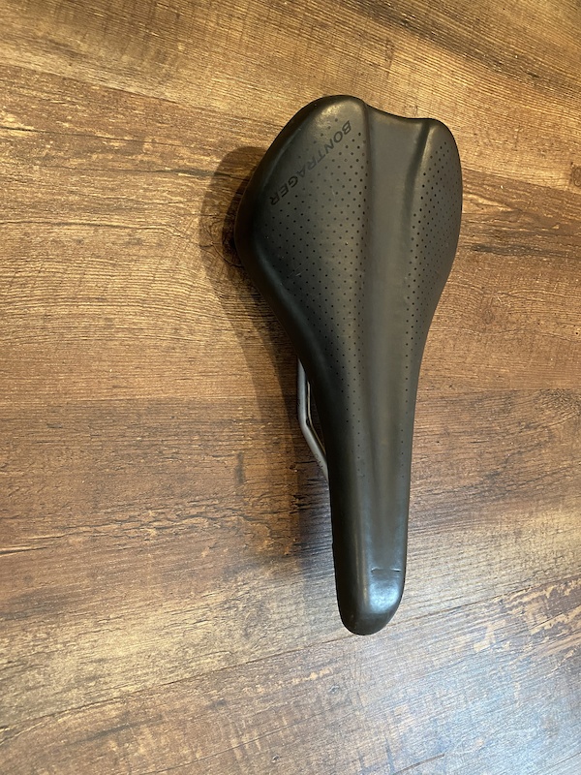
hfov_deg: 53.1
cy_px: 388
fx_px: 582
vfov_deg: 67.3
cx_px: 290
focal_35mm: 26
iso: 400
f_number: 1.8
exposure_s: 1/40
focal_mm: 4.25
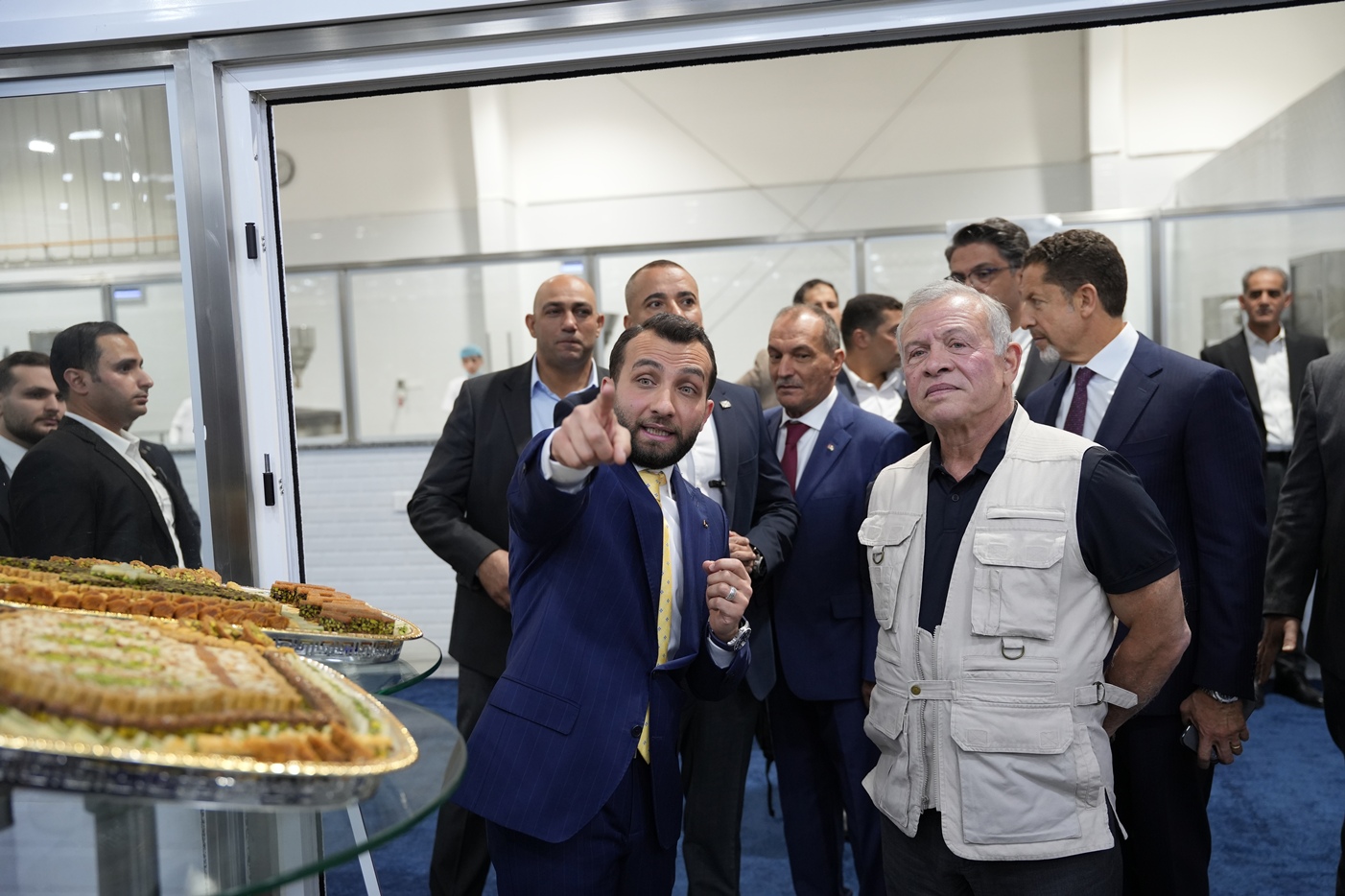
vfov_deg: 37.8
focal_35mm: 35
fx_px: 1307
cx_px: 672
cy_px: 448
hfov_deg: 54.4
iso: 1600
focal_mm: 35
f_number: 2.8
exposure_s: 1/320
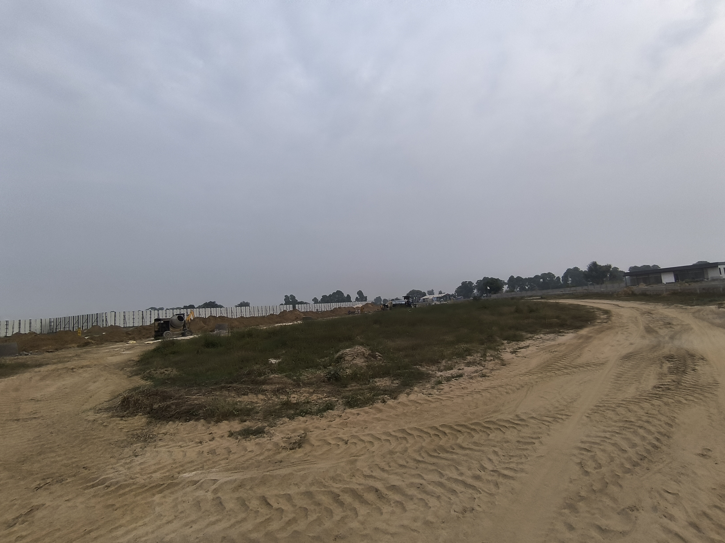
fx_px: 335
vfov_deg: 78.1
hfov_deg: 94.5
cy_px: 272
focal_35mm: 16
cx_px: 362
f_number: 2.2
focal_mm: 1.65
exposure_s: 1/882
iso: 50
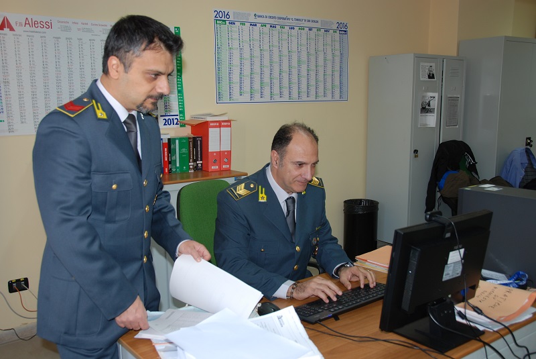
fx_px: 536
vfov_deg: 36.9
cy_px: 180
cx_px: 268
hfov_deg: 53.1
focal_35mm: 36
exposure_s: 1/60
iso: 200
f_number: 3.8
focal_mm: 24
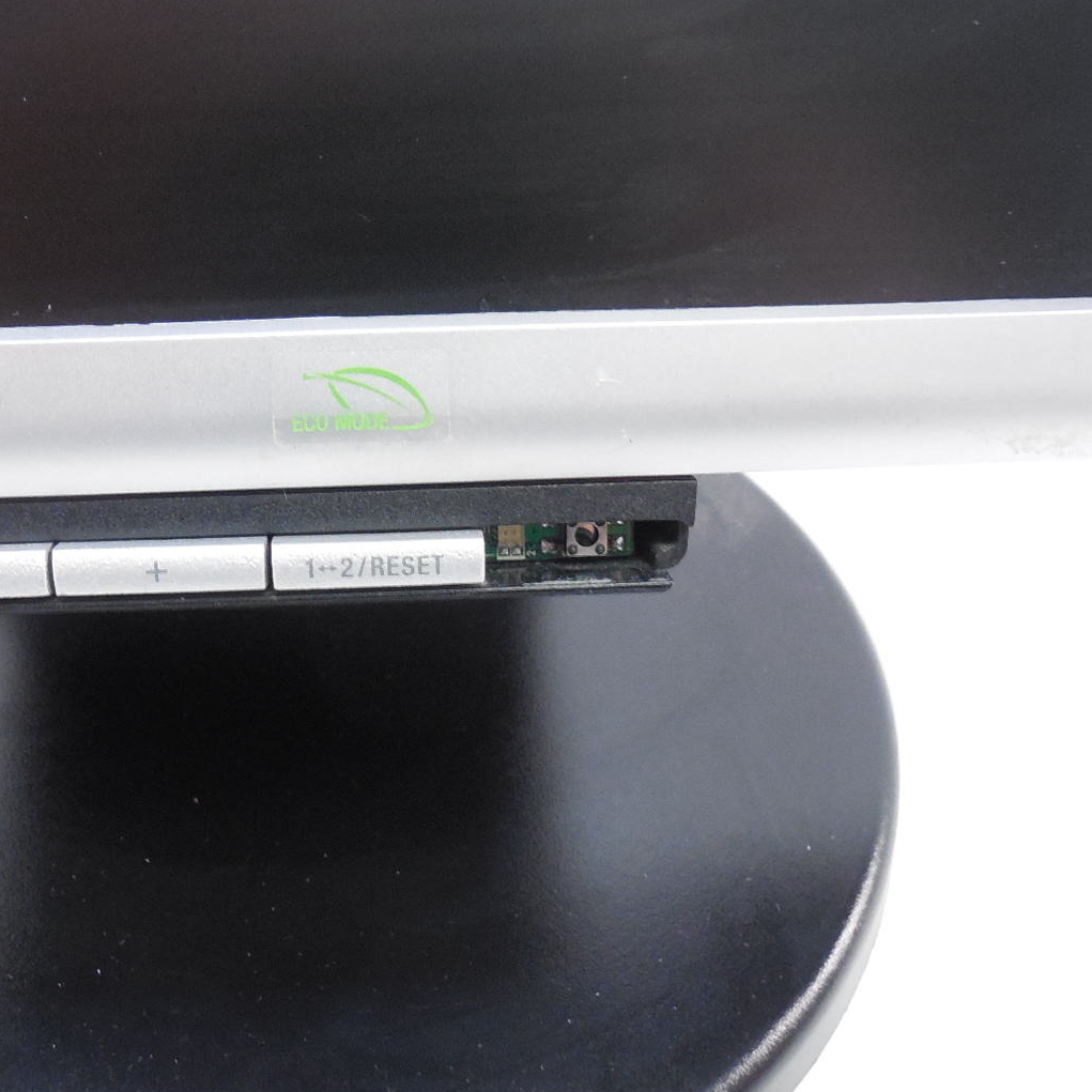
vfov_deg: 46.0
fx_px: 1285
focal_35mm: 36
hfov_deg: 45.7
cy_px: 557
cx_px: 426
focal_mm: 4.6
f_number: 3.5
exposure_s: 1/15
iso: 400
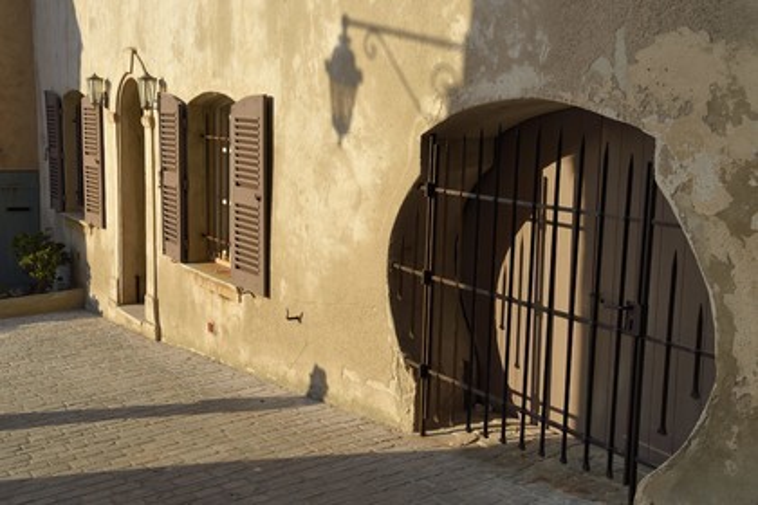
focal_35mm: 42
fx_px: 884
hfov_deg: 46.4
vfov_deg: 31.9
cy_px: 252
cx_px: 379
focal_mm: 42
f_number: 9
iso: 200
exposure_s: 1/500
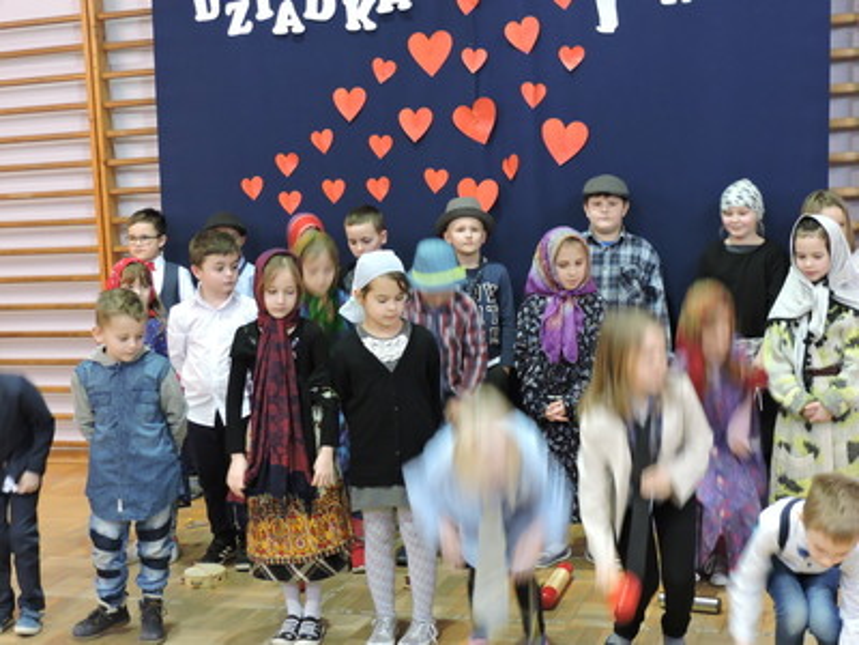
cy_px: 322
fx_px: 1365
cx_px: 430
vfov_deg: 26.6
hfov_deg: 34.9
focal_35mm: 55
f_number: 3.7
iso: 800
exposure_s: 1/15
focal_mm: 9.8
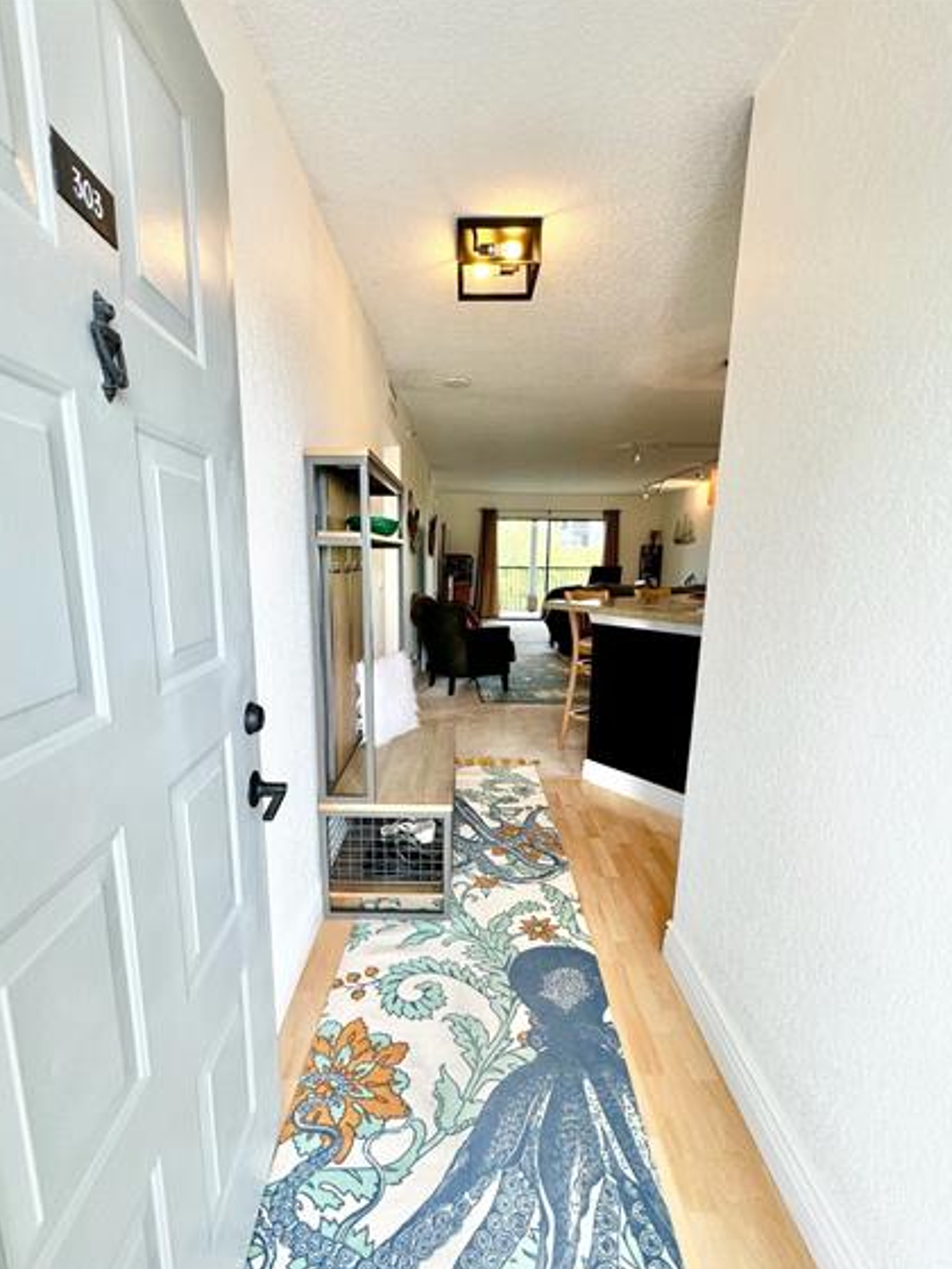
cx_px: 456
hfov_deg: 81.7
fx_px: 550
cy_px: 668
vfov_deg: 98.1
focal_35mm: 15
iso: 100
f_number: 2.2
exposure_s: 1/120
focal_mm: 2.22
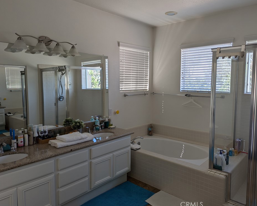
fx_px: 198
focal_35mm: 26
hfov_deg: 66.0
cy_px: 101
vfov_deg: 54.9
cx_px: 128
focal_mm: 6.81
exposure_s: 1/243
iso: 45
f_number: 1.85
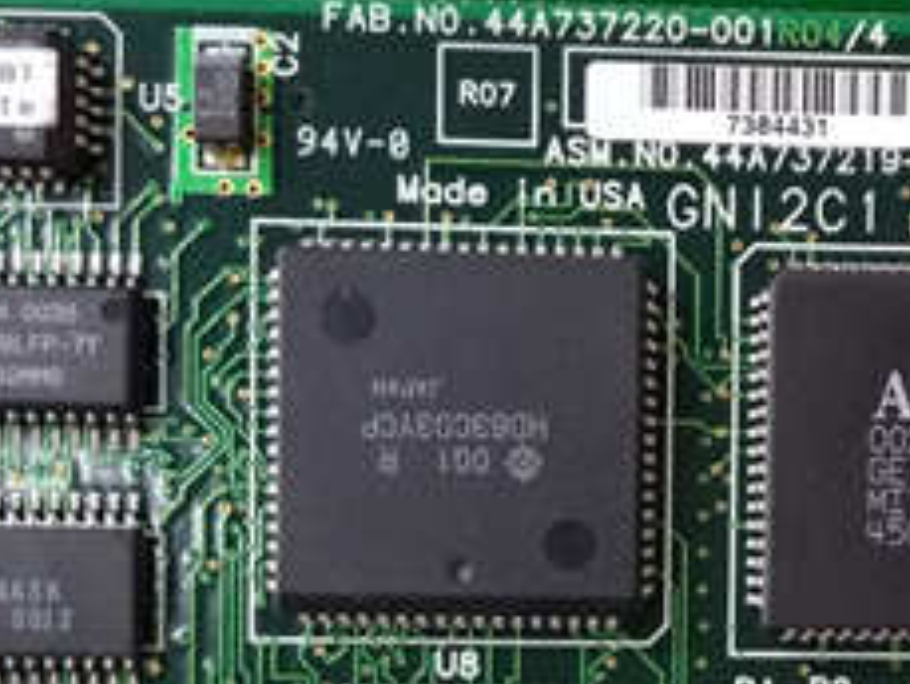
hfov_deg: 32.1
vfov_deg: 24.3
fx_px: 1552
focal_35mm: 59
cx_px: 687
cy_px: 575
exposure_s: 1/25
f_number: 2
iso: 844
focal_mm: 3.79
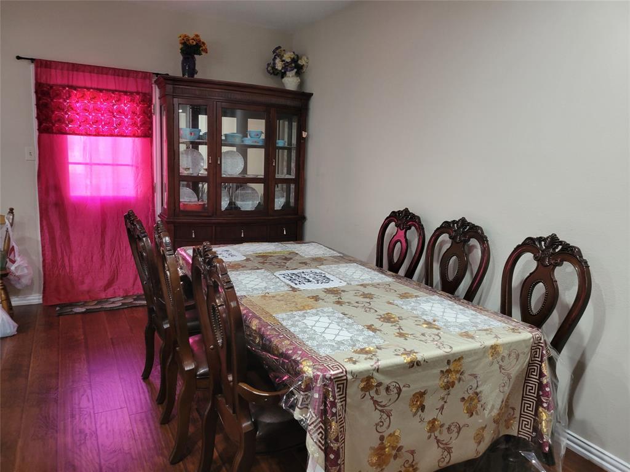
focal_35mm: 26
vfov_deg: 53.1
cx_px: 315
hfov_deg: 67.3
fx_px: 473
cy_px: 236
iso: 160
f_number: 1.8
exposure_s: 1/40
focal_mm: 5.4
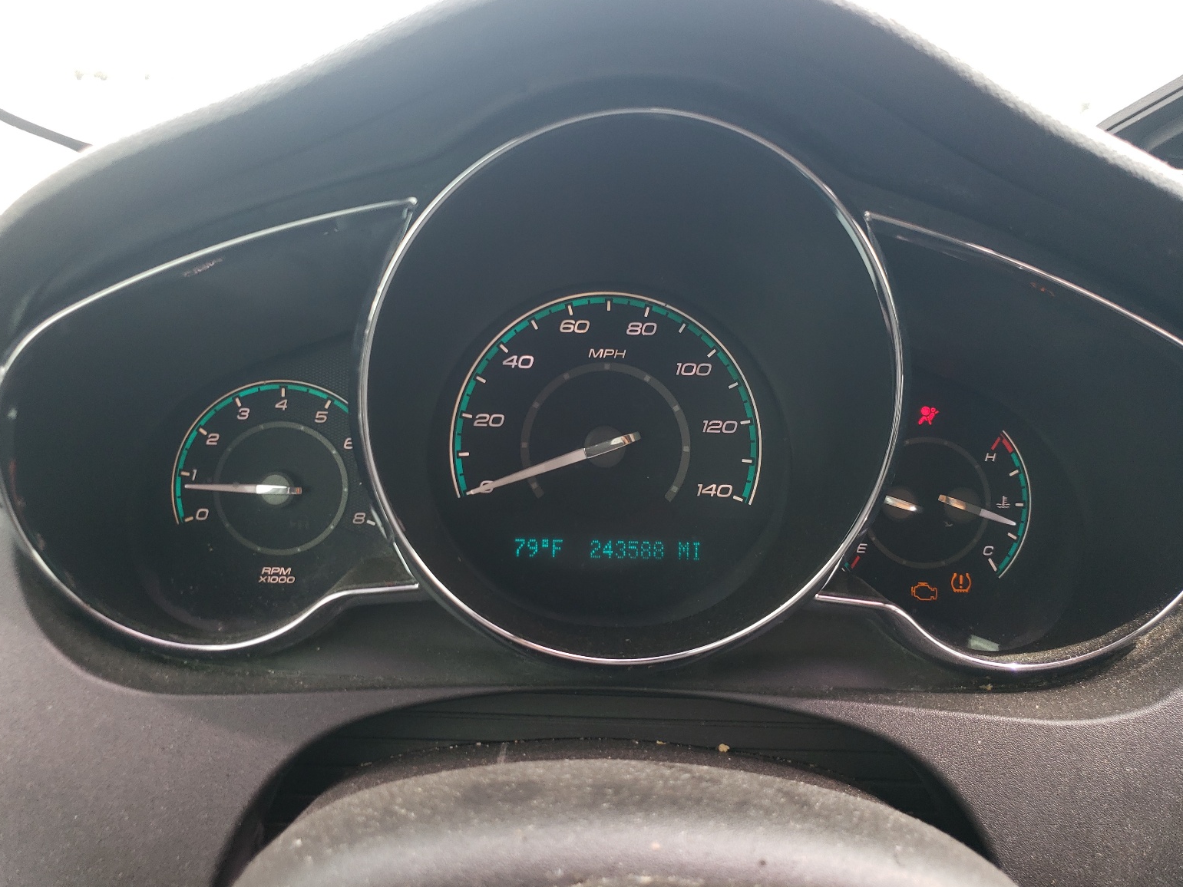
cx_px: 581
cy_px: 430
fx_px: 923
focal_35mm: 27
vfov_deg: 51.4
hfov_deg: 65.3
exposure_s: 1/122
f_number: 1.5
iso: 50
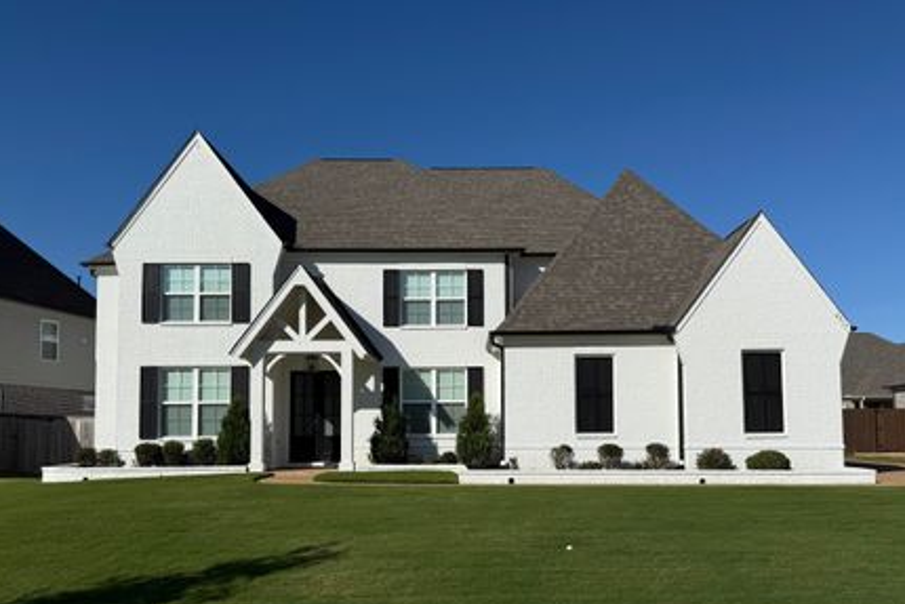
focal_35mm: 29
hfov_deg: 63.6
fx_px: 729
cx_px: 476
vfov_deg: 44.5
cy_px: 390
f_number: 1.78
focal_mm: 6.76
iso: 80
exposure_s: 1/11905
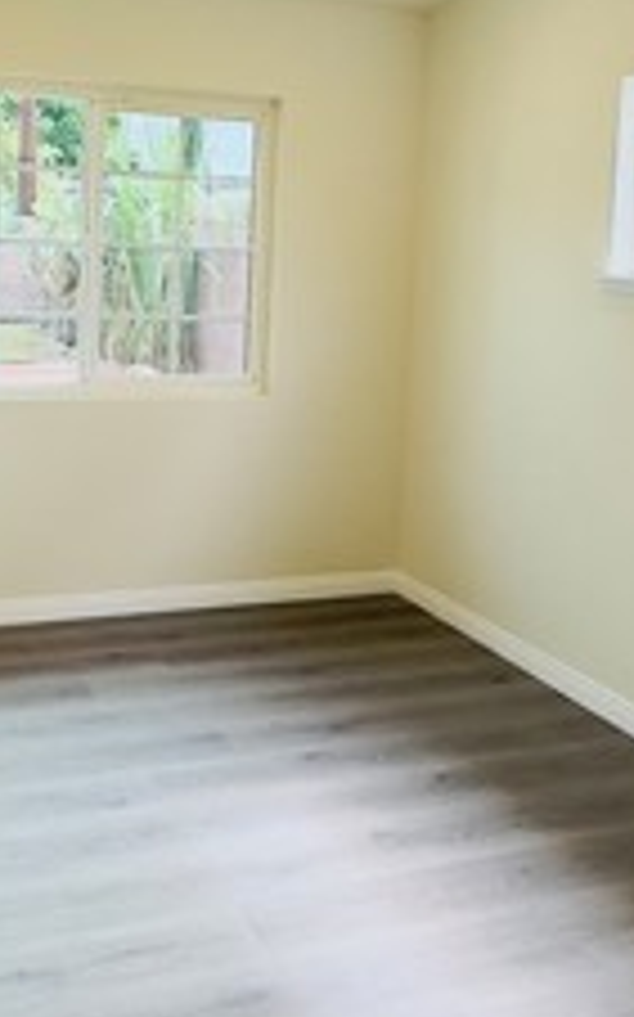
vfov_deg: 46.4
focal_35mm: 42
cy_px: 328
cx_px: 234
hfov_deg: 30.4
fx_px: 1163
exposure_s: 1/208
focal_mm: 2.22
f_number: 2.2
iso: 40
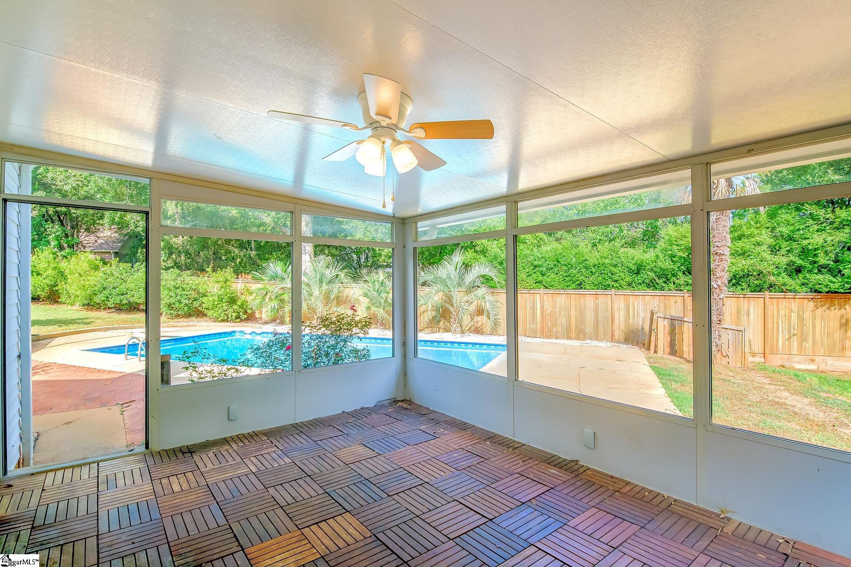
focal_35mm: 16
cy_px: 284
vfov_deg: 73.7
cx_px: 426
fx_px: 378
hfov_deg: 96.7
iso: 200
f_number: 5.6
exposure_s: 1/320
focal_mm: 11
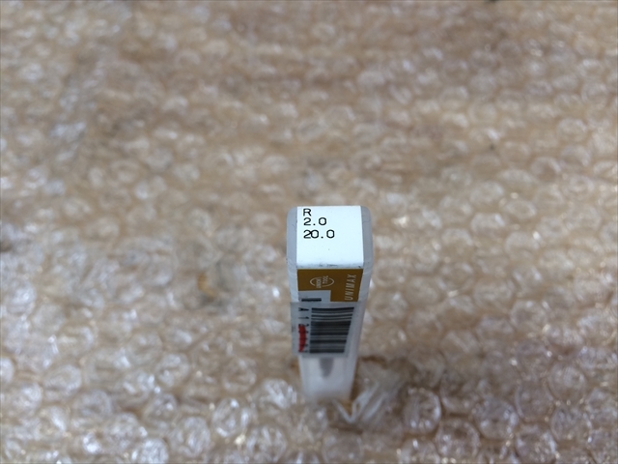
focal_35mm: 29
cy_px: 232
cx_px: 309
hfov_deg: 61.7
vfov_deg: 48.2
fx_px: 518
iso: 32
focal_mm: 4.15
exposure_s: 1/30
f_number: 2.2
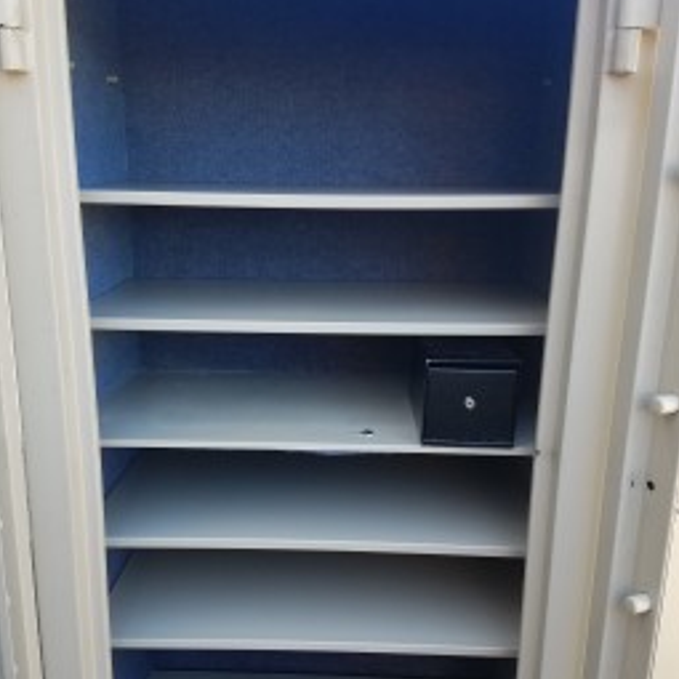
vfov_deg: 52.3
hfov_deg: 52.5
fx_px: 688
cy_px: 394
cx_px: 341
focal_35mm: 31
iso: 50
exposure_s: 1/182
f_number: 1.7
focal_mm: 4.2
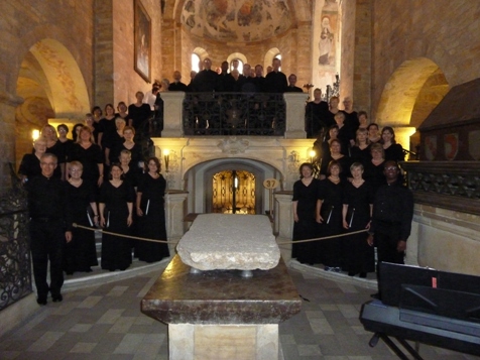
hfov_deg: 69.4
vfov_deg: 54.9
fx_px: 347
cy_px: 180
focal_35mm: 25
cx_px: 240
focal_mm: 4.5
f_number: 3.3
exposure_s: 1/15
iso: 800
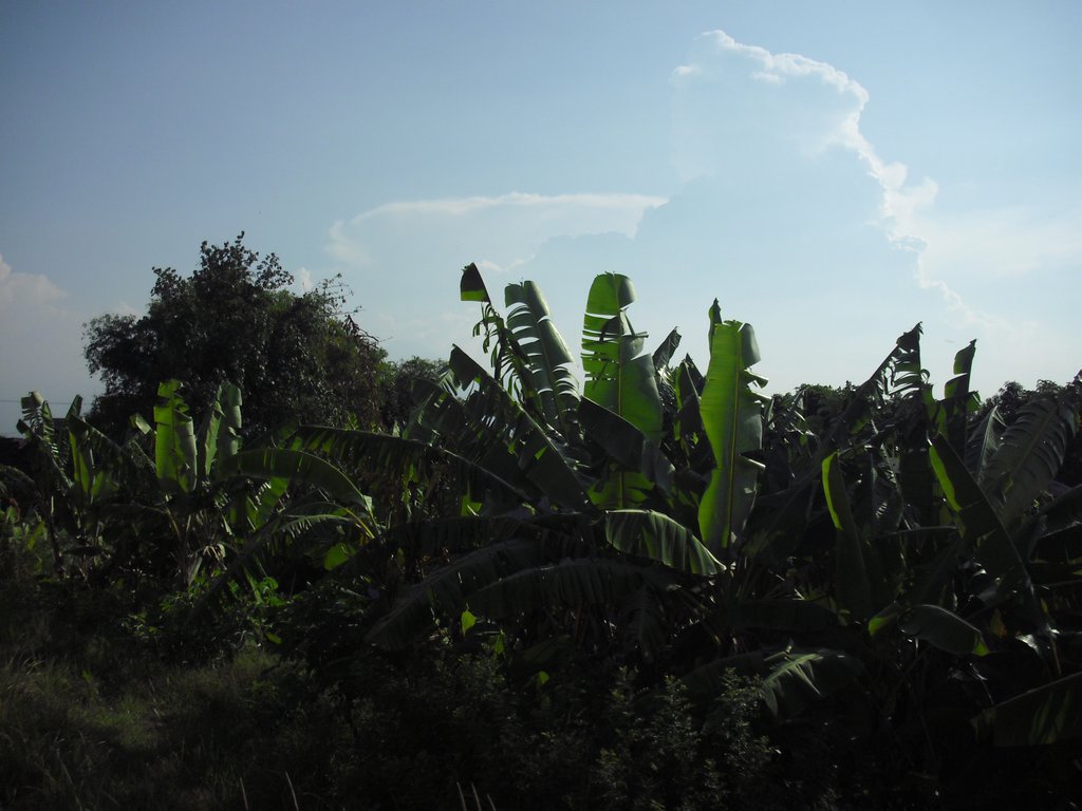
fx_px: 1188
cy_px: 406
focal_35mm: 38
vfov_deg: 37.7
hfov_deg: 49.0
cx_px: 541
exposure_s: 1/640
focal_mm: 6.2
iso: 100
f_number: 8
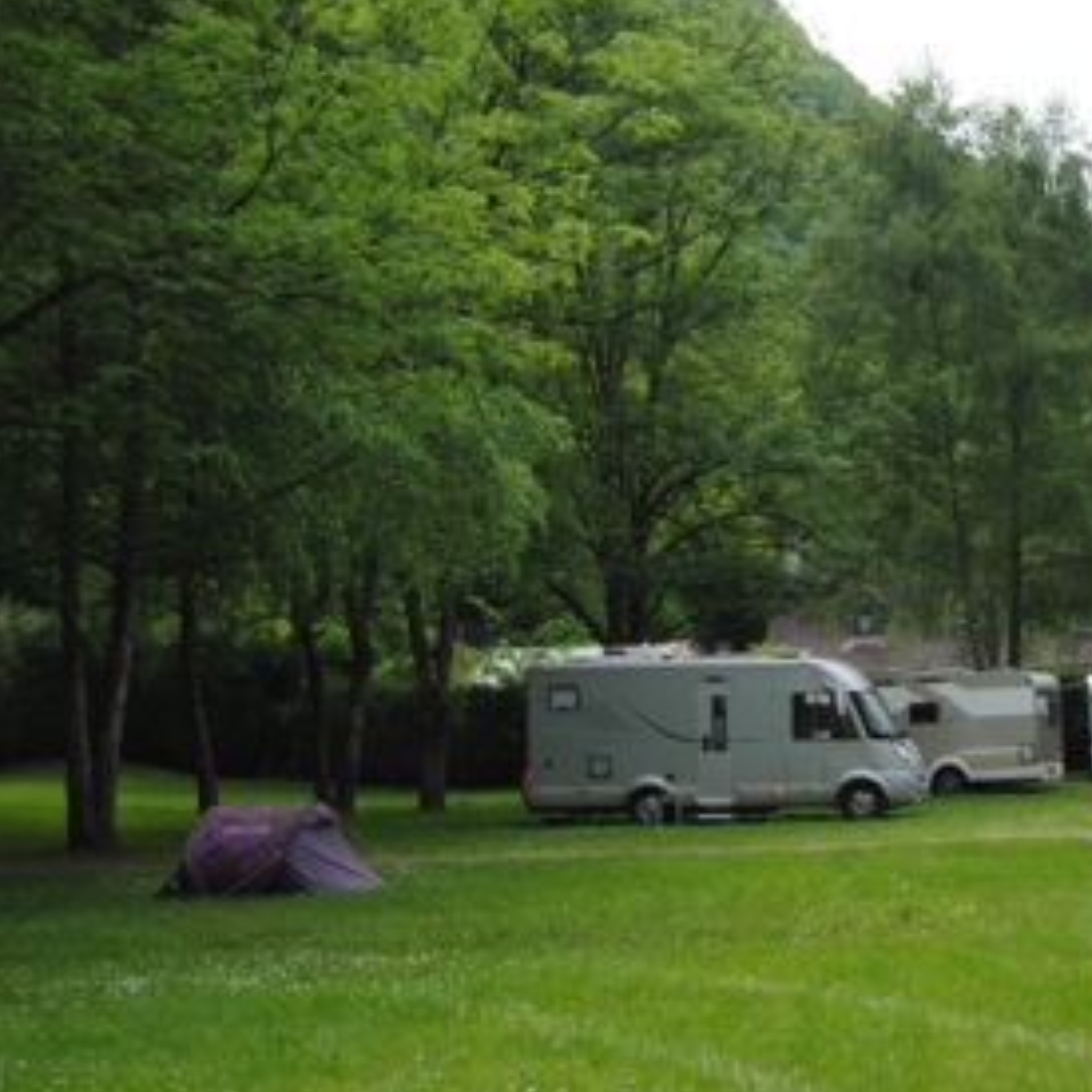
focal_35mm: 68
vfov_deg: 25.4
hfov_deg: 25.2
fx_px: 2417
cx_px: 810
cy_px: 478
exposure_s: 1/200
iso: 100
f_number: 7.1
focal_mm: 31
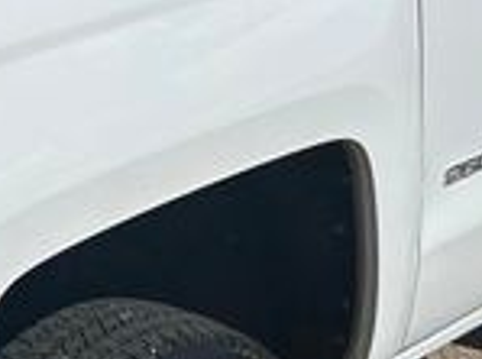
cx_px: -97
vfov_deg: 13.1
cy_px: 100
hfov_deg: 16.8
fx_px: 1556
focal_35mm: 112
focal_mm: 5.7
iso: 50
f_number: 1.5
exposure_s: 1/12658
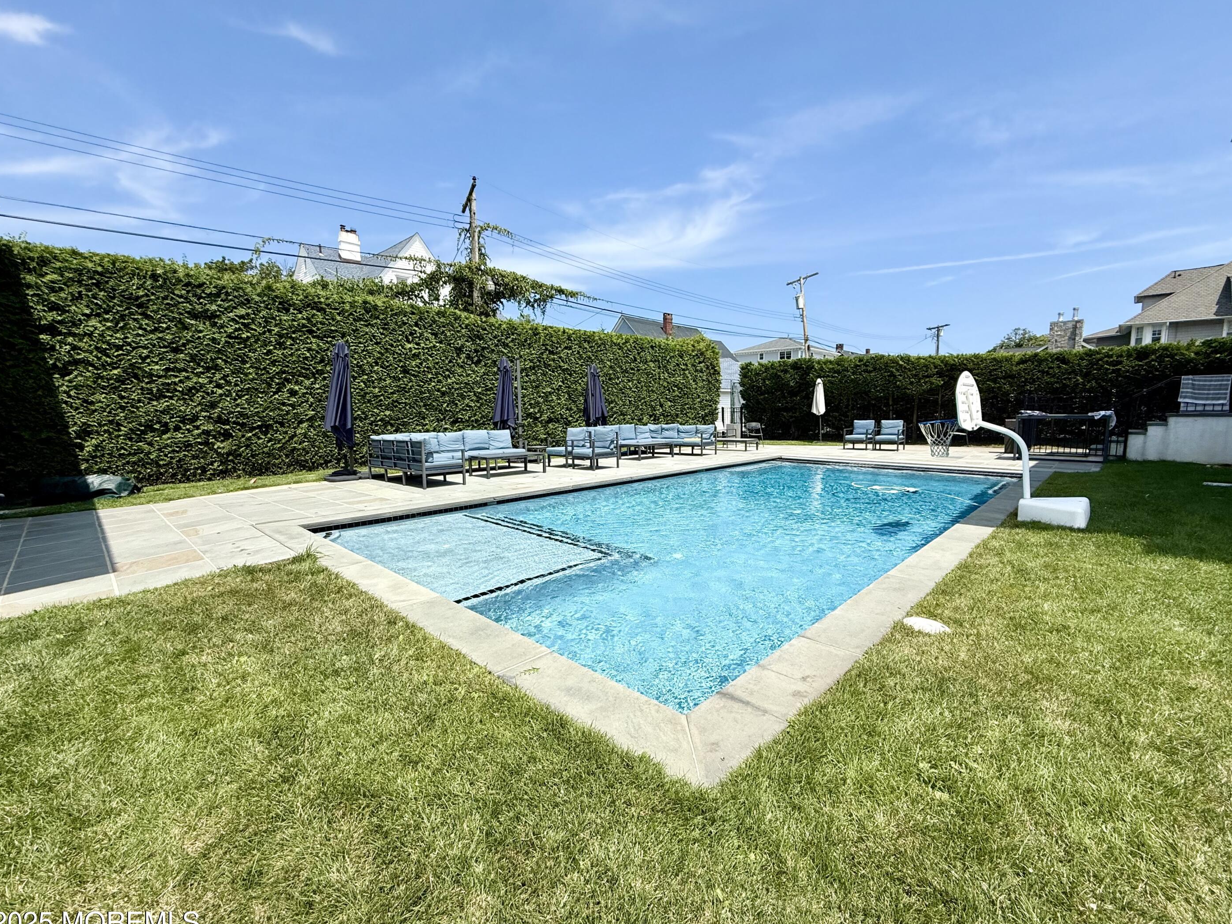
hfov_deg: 98.2
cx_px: 629
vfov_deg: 81.7
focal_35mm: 15
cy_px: 473
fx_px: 534
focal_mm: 2.22
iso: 50
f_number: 2.2
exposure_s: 1/2506
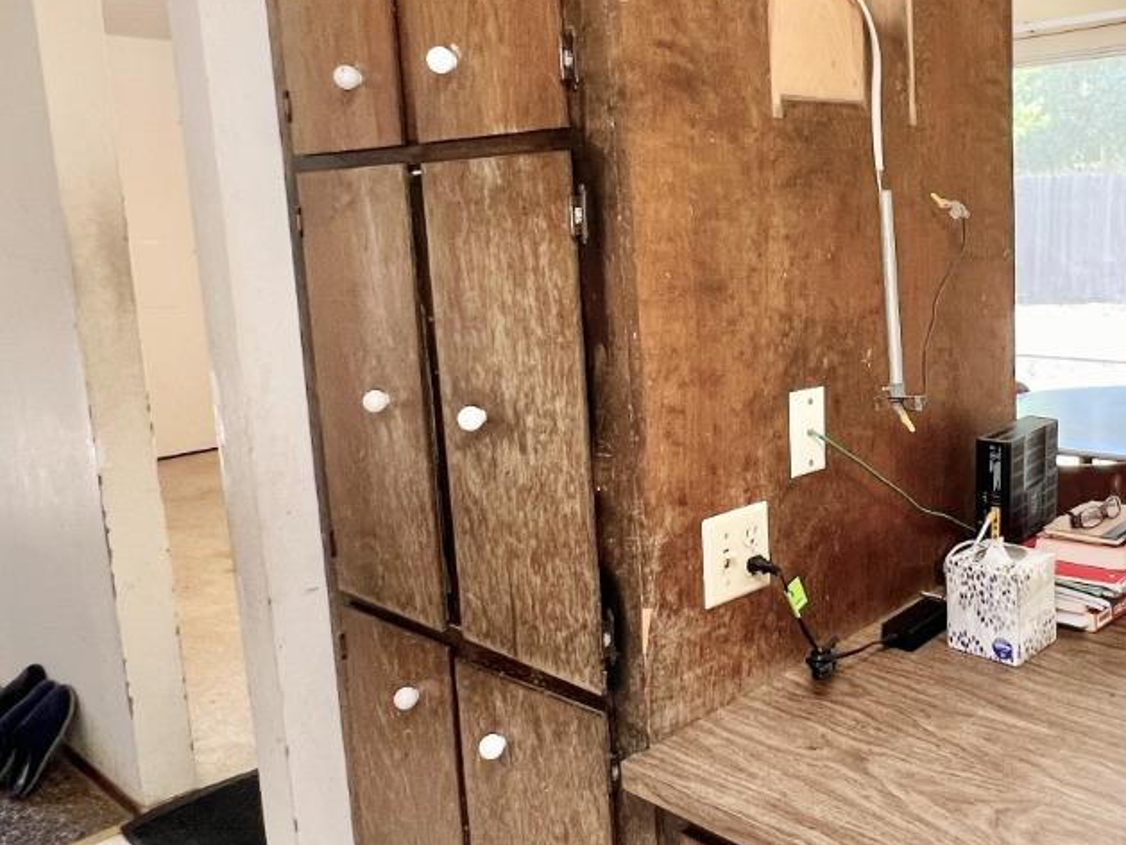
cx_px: 827
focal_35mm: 31
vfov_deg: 45.3
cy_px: 352
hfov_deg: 55.9
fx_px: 1009
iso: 125
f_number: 1.8
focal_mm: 1.57
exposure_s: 1/99
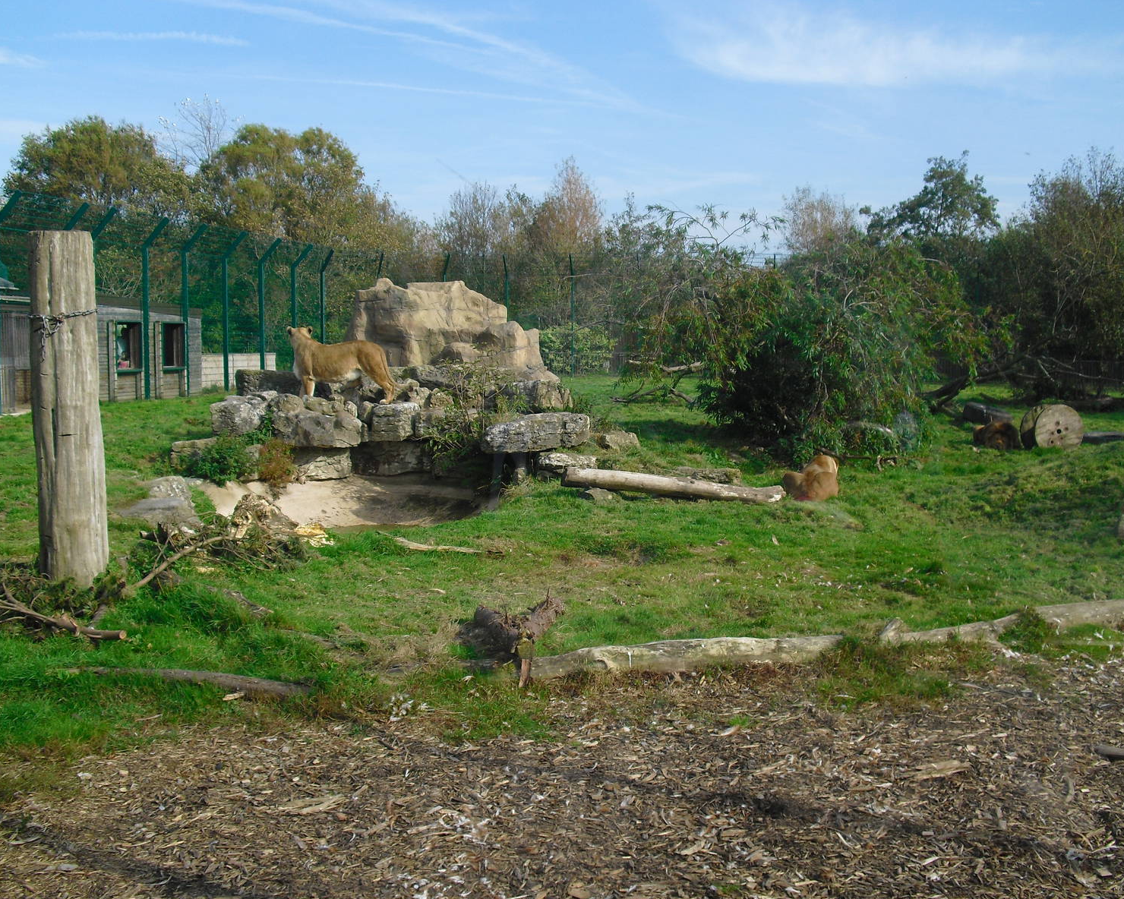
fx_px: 1264
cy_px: 449
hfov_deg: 47.9
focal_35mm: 38
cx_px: 568
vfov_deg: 39.2
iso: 100
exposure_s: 1/100
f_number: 7.8
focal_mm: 6.3
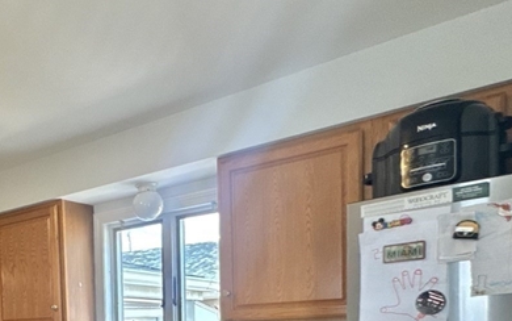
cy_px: 368
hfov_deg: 45.1
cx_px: 39
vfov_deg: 29.1
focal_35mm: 39
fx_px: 544
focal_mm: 2.22
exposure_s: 1/120
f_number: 2.2
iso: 320
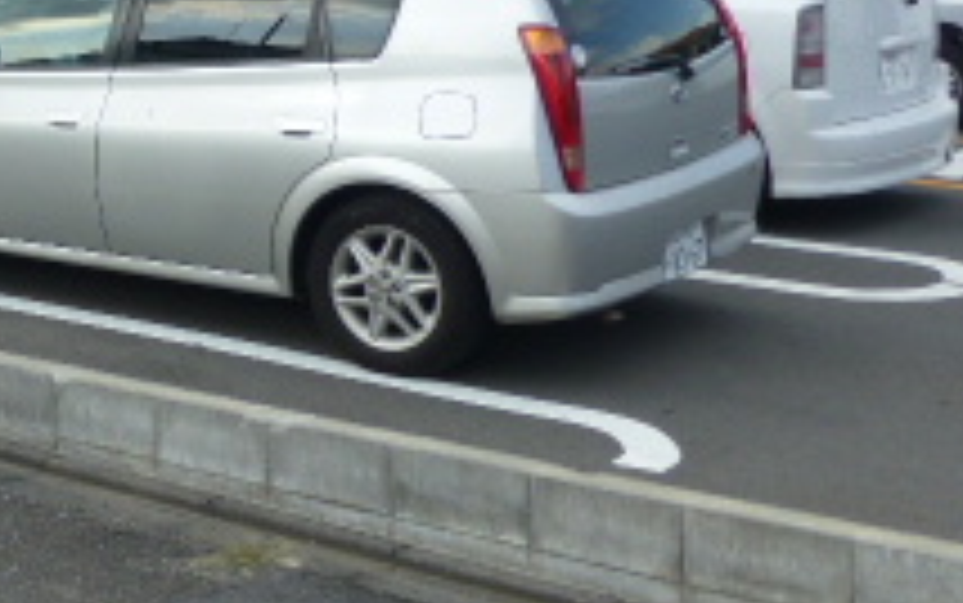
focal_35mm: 76
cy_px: 32
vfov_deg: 16.9
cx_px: -189
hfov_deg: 24.6
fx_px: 1996
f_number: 4
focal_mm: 4.3
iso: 100
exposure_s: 1/320
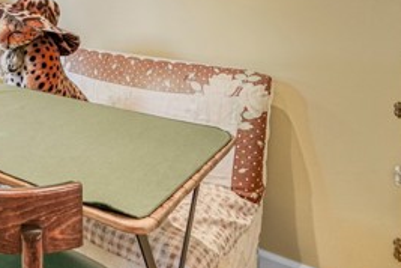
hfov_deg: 41.6
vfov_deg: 33.0
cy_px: -14
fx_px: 401
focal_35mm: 36
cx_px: -45
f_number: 4
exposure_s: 1/40
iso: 1250
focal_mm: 10
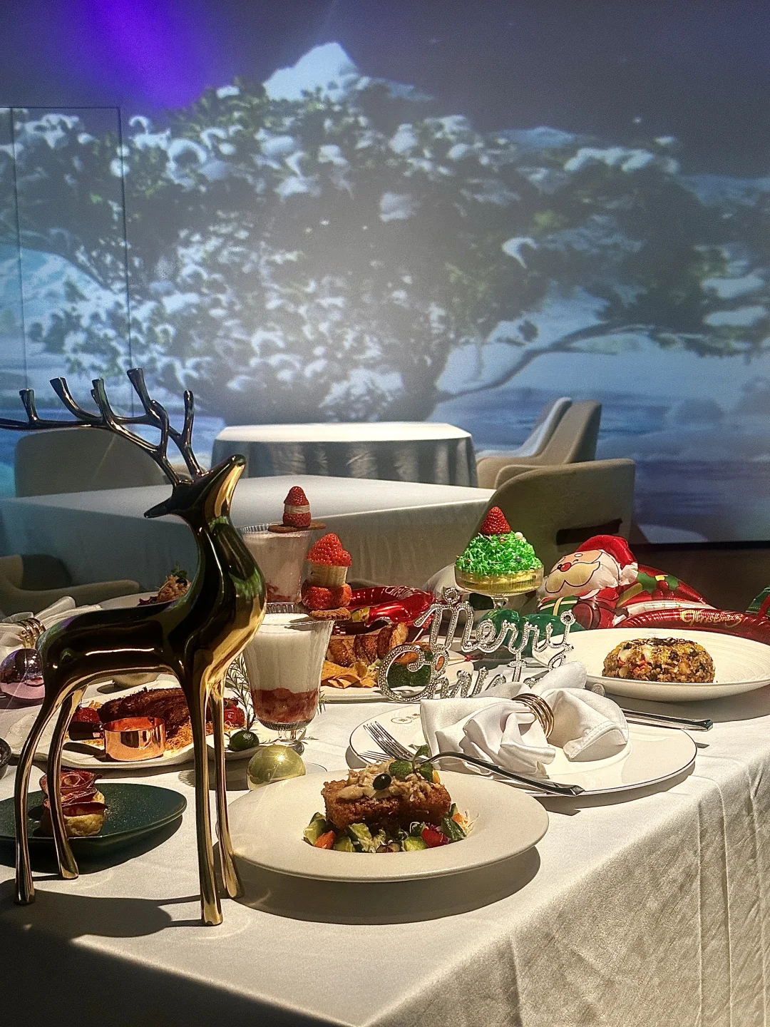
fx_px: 1424
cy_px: 514
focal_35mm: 48
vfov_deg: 39.7
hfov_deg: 30.3
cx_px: 385
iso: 250
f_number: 1.78
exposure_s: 1/60
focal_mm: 6.86
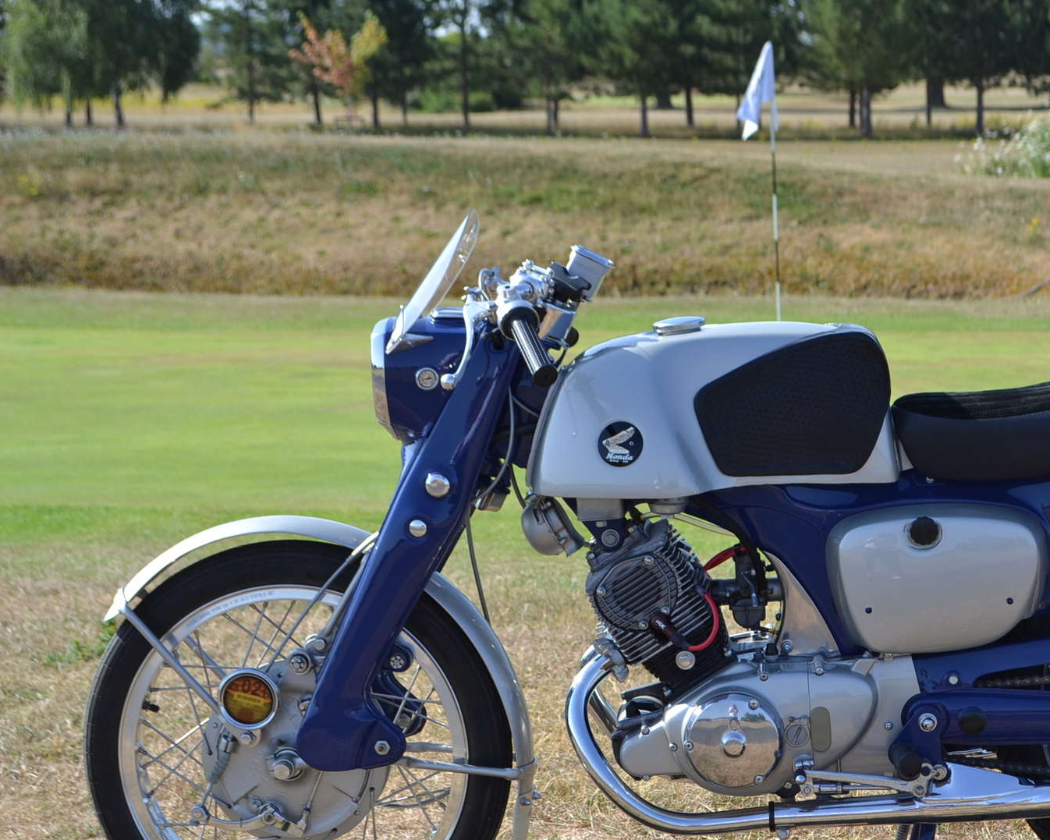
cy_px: 485
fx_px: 2859
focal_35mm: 92
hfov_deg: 20.7
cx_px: 768
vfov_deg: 16.7
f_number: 7.1
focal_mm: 44
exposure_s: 1/200
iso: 100
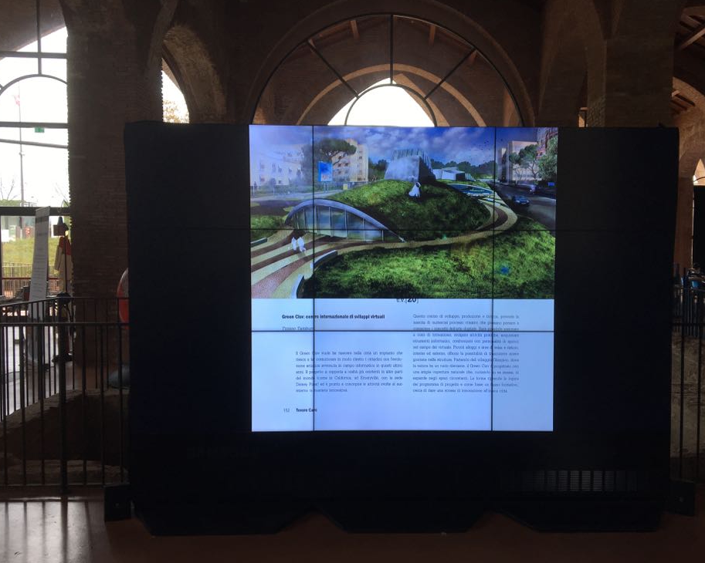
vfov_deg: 47.1
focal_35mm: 31
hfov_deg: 57.1
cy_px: 285
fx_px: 647
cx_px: 375
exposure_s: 1/100
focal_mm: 4.15
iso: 40
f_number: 2.2
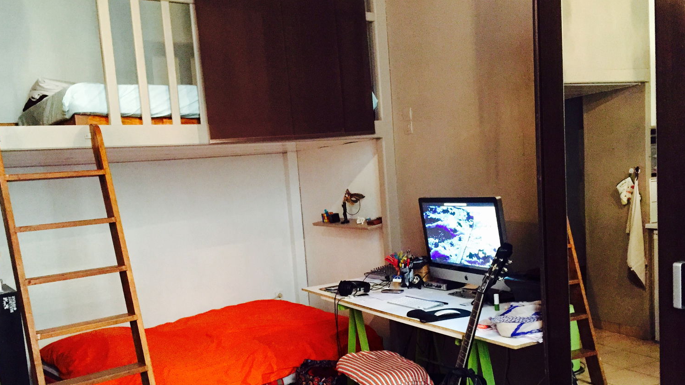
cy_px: 249
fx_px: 617
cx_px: 320
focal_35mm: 34
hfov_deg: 58.0
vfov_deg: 34.4
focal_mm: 4.15
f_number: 2.2
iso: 400
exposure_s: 1/15
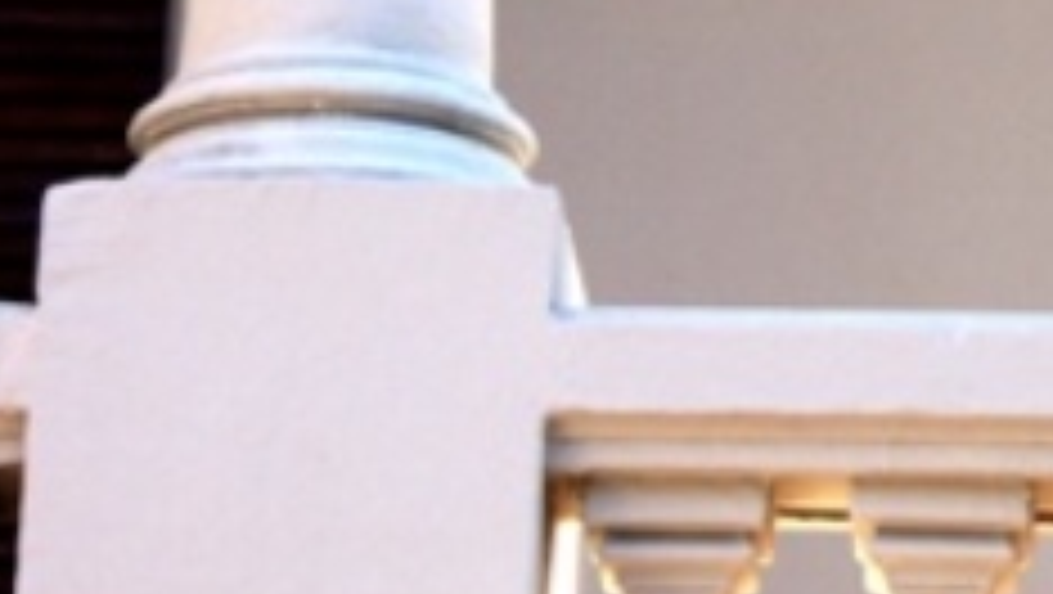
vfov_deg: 3.0
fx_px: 11204
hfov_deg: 5.3
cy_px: -263
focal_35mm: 401
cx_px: 1557
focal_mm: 31.32
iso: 64
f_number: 3.2
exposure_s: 1/125
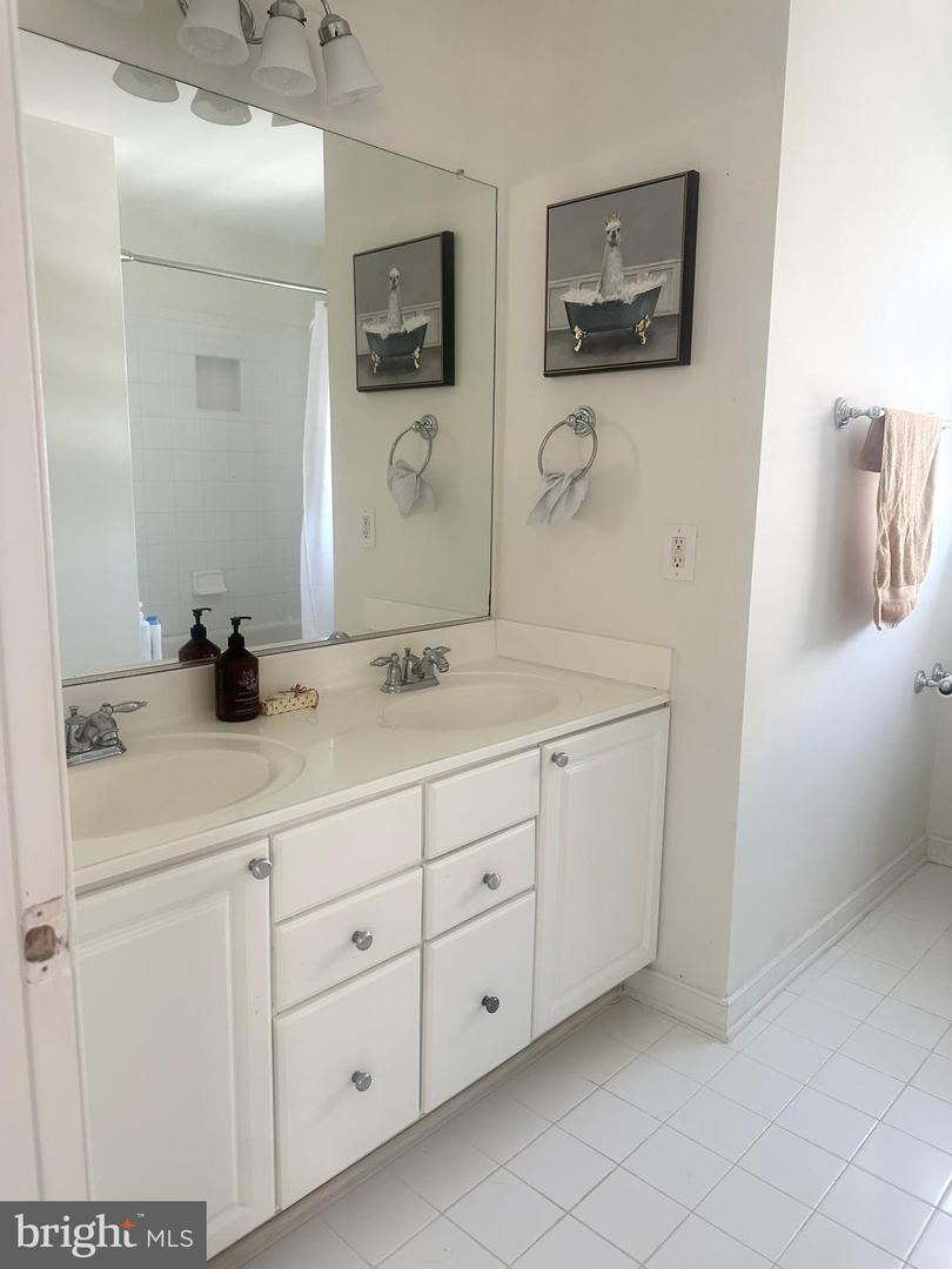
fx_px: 880
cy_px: 634
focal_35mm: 24
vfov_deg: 71.6
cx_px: 476
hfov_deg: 56.8
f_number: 1.78
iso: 200
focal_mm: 6.86
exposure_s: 1/120
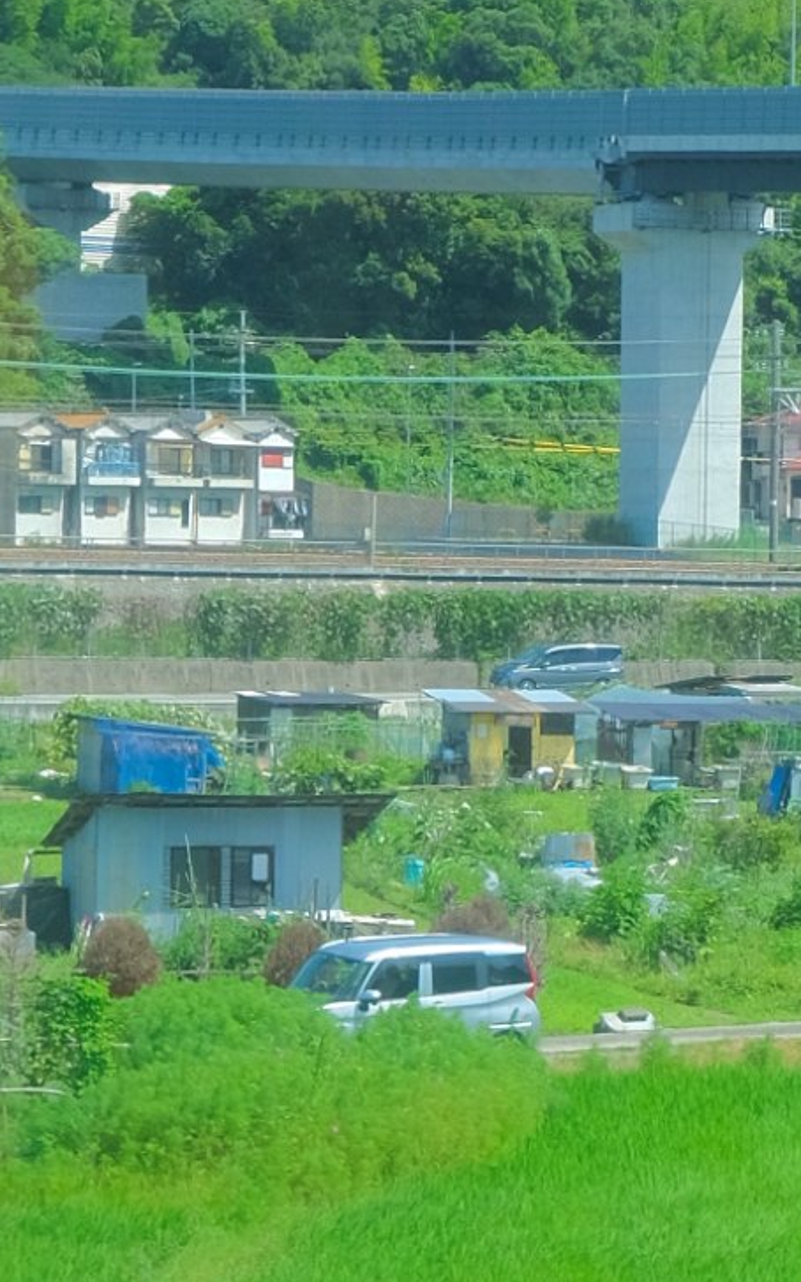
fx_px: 5871
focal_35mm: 168
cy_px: 682
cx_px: 423
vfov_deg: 12.5
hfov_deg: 7.8
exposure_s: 1/900
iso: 800
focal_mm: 26.2
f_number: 5.6
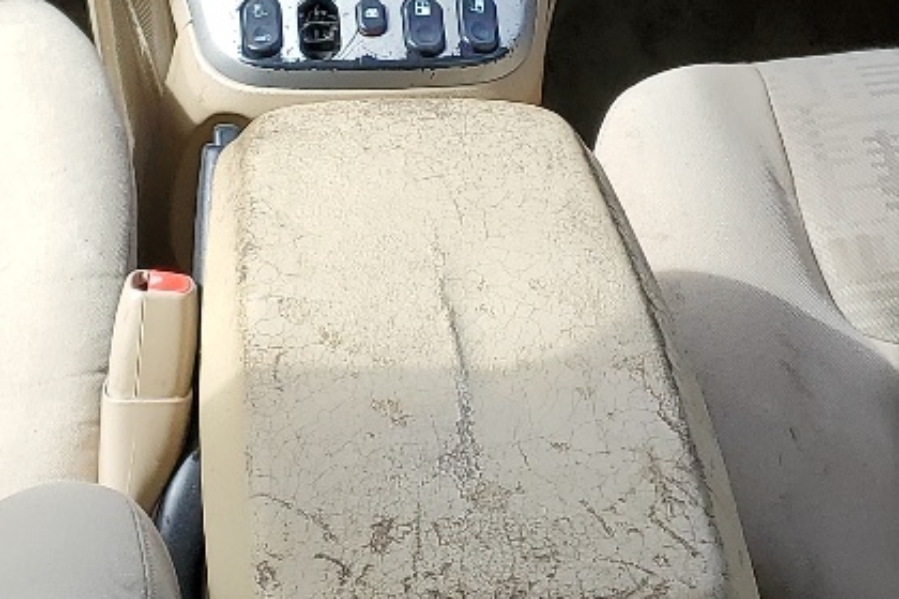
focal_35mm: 103
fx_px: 2572
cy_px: -36
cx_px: 370
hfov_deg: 19.8
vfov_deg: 13.1
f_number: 1.5
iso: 50
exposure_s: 1/556
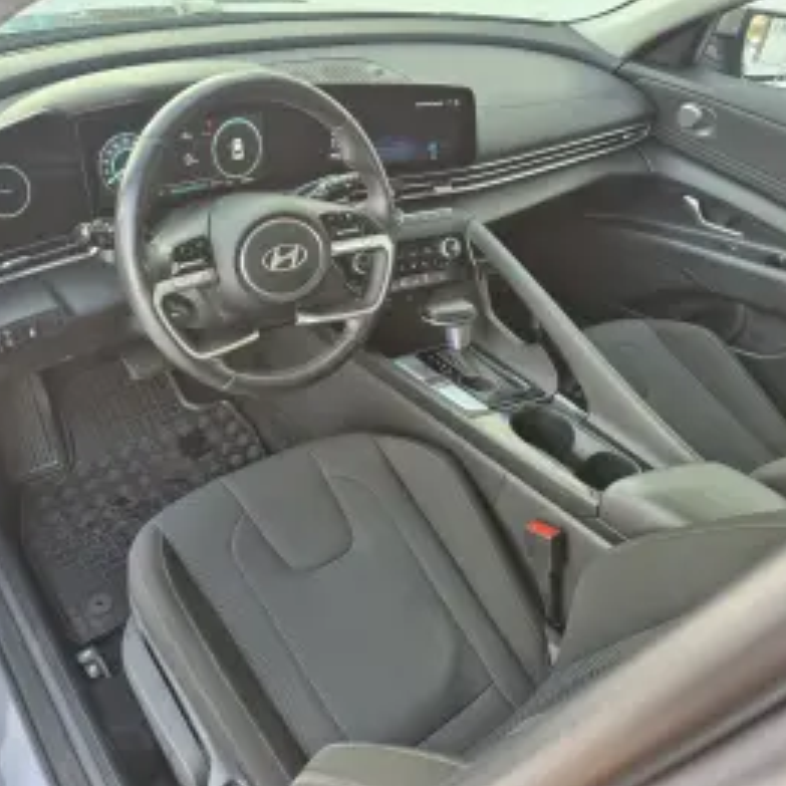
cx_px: 331
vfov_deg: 57.3
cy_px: 398
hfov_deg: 57.0
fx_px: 719
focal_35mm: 28
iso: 125
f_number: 1.8
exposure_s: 1/180
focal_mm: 5.4
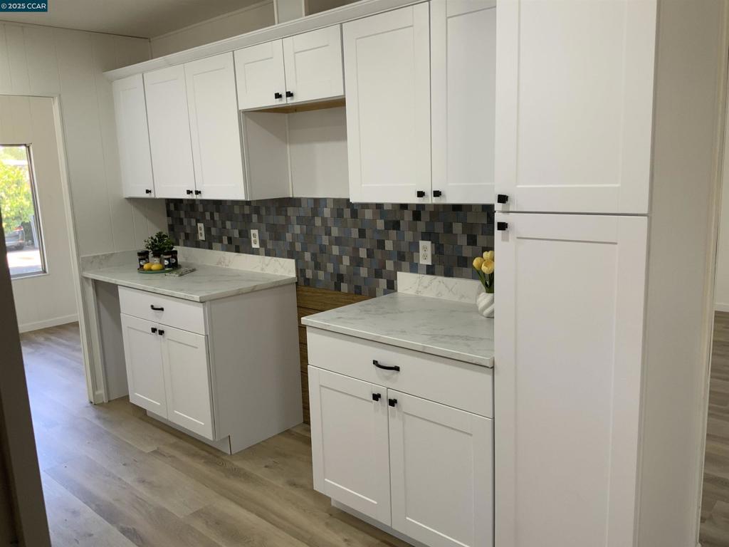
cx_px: 364
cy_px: 274
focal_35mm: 29
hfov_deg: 61.7
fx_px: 611
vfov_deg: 48.2
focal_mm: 3
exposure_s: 1/120
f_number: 1.8
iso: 64
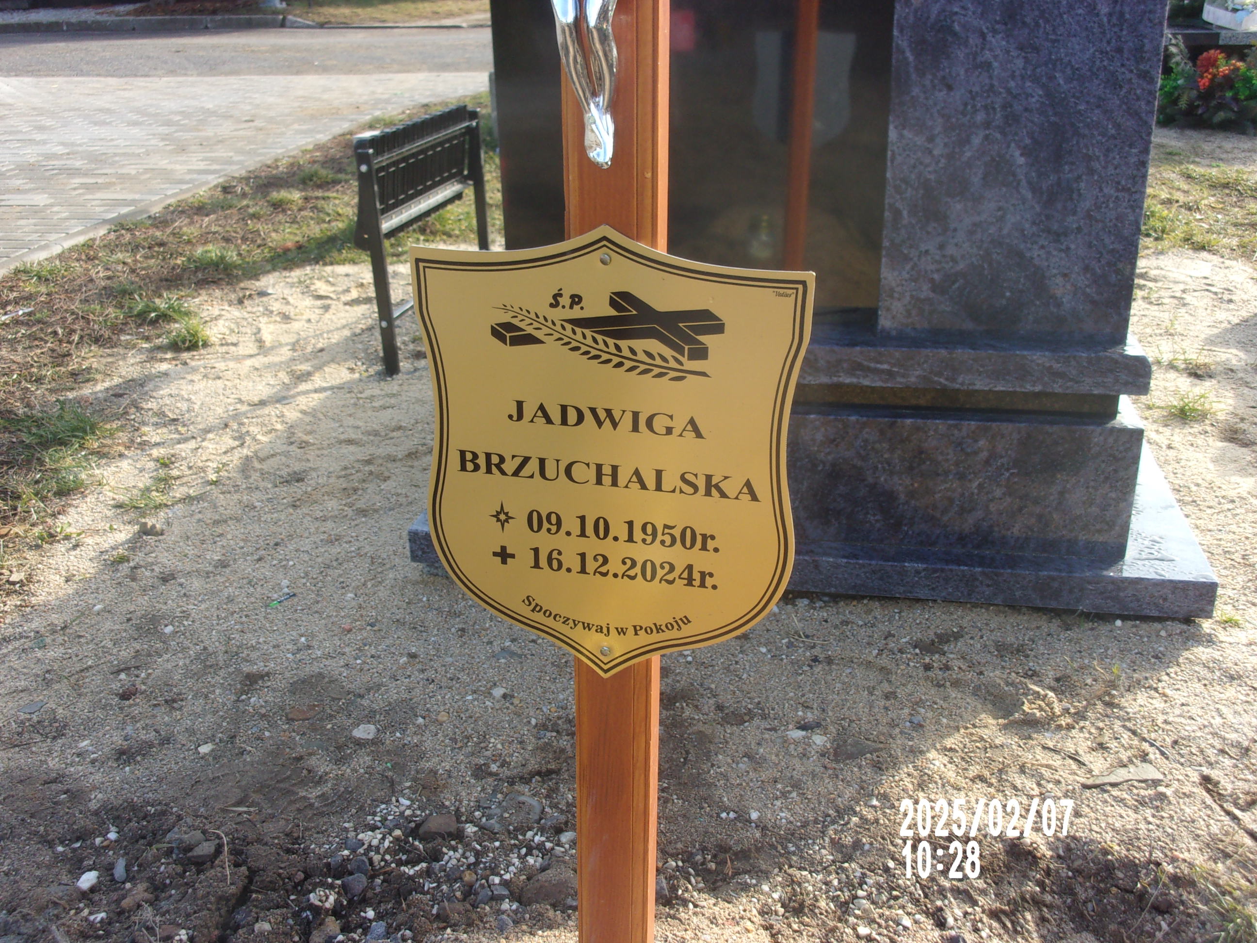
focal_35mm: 36
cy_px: 472
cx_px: 628
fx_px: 1307
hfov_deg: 51.4
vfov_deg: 39.7
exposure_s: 1/150
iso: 80
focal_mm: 6.4
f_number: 4.5
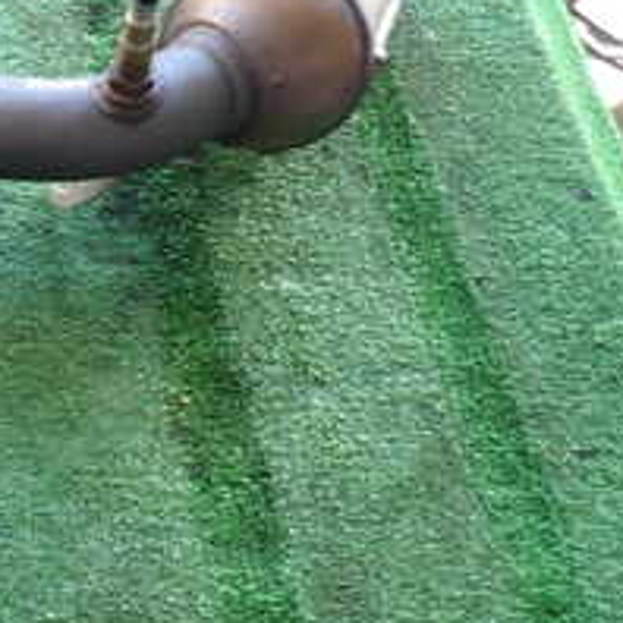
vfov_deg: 25.7
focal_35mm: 67
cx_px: -227
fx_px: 1364
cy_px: 293
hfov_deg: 22.5
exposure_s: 1/80
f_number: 2
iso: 100
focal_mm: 4.5
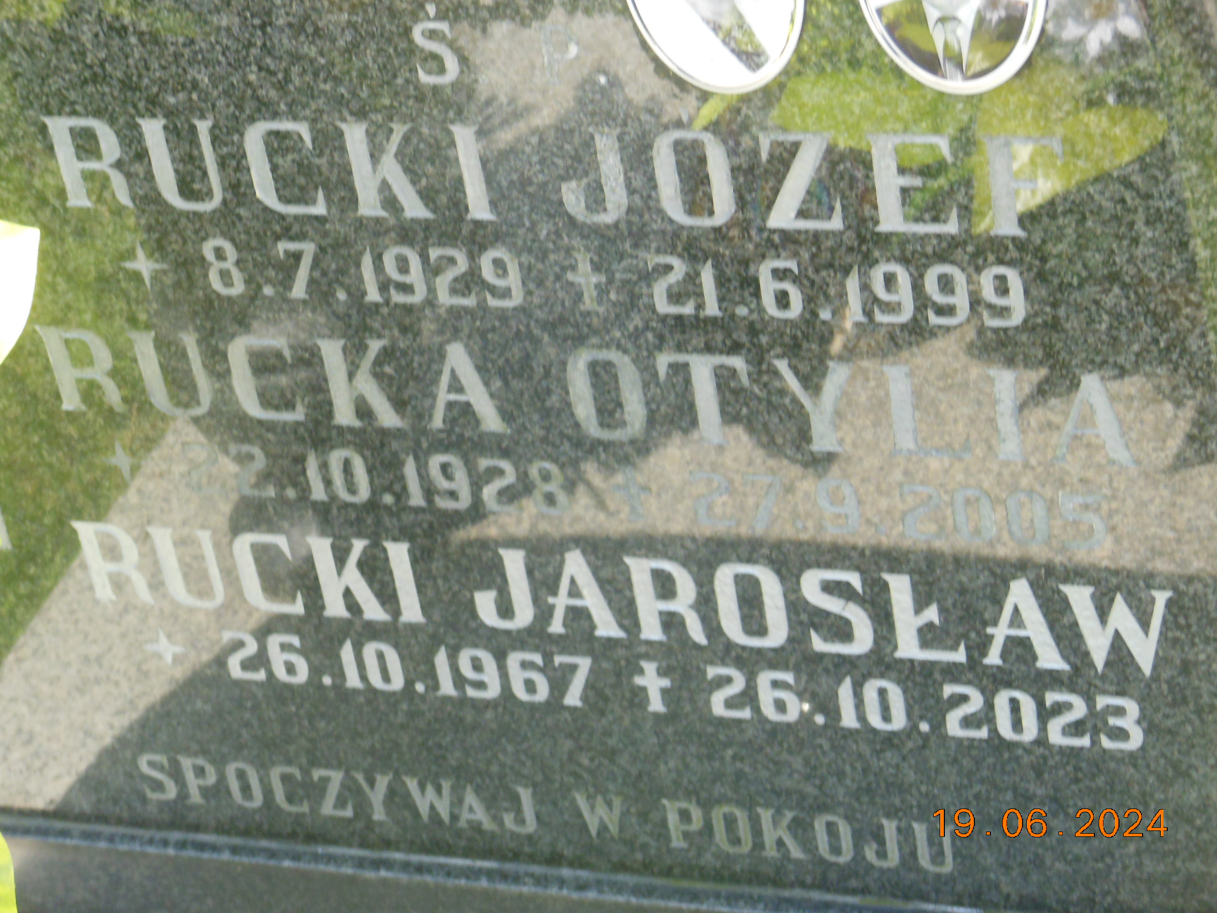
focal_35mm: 98
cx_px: 608
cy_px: 456
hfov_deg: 20.0
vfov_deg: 15.1
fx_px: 3445
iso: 400
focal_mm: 17.5
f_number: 4.7
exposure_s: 1/250
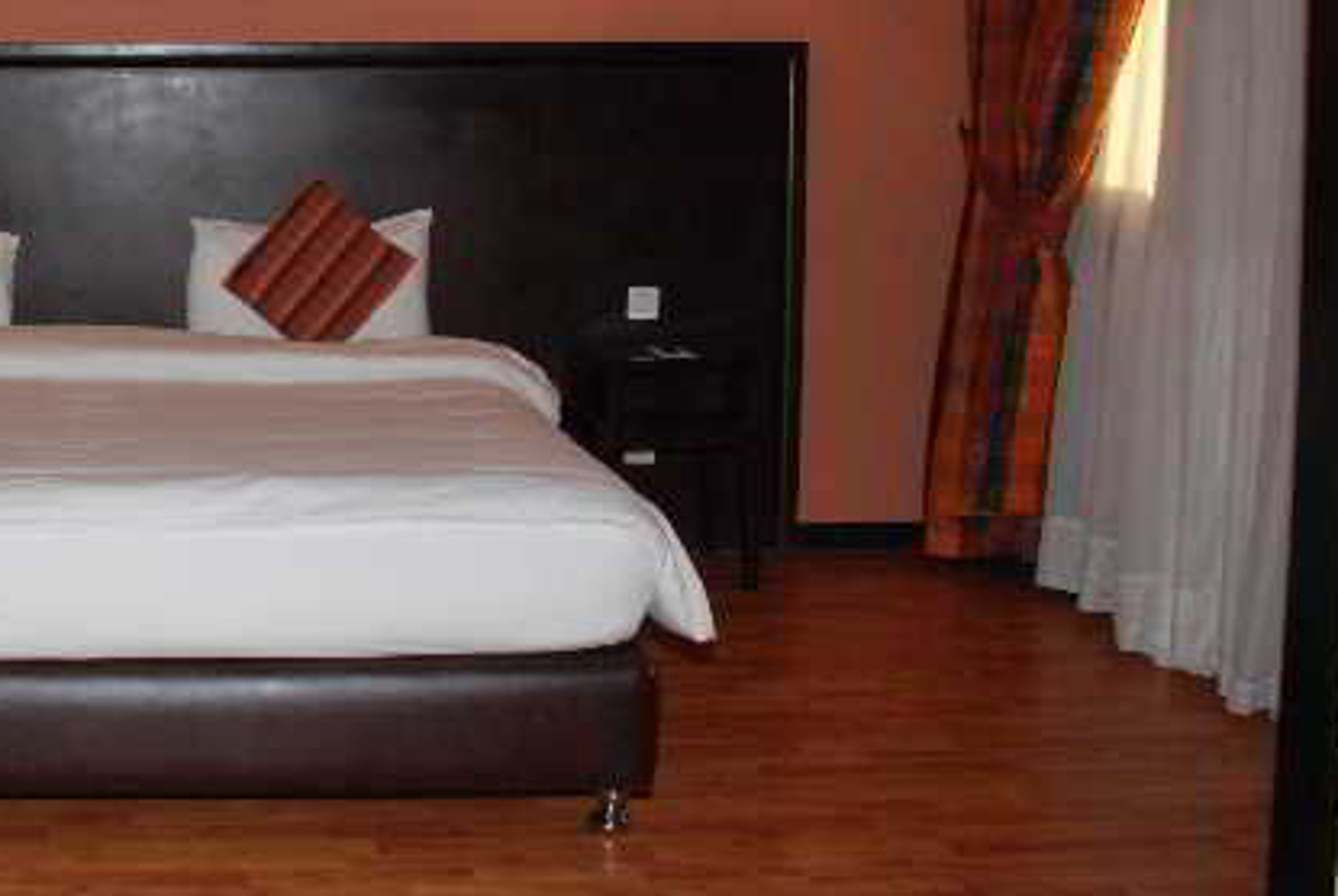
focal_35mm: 52
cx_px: 113
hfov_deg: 35.7
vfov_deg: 25.7
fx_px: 1935
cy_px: 219
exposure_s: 1/60
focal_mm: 18
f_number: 5.6
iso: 400
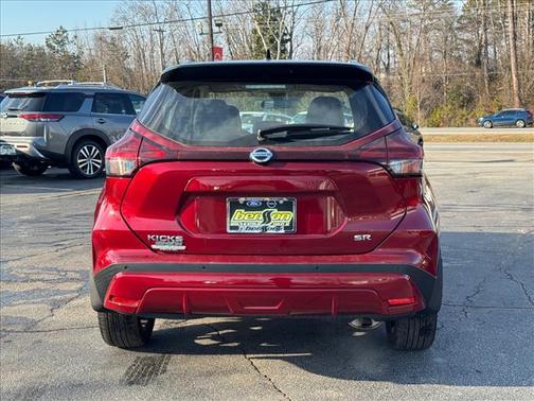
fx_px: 740
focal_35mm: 48
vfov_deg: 30.3
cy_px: 200
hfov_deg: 39.7
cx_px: 267
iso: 64
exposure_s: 1/926
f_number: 1.78
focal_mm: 6.76
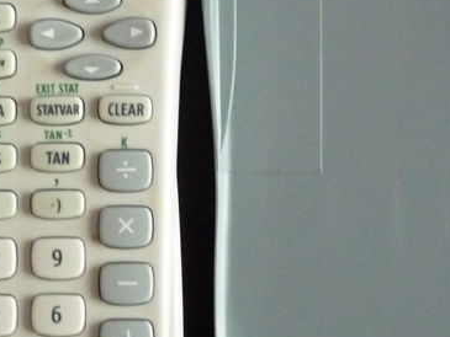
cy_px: 98
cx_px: 203
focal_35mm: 137
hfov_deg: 14.4
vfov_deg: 10.8
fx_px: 1782
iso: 800
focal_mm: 9
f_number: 3.2
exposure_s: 1/30
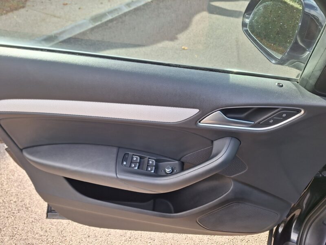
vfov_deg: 58.9
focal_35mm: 23
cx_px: 163
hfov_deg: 73.9
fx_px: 217
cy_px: 122
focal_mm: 5.54
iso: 40
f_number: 1.8
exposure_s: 1/229
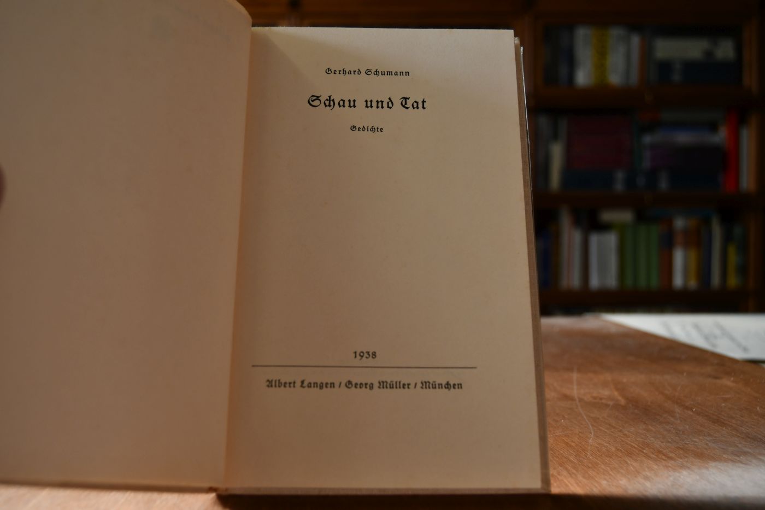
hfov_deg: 53.1
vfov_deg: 36.9
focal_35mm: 36
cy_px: 255
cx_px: 382
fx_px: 765
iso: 400
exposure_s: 1/250
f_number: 5
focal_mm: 24
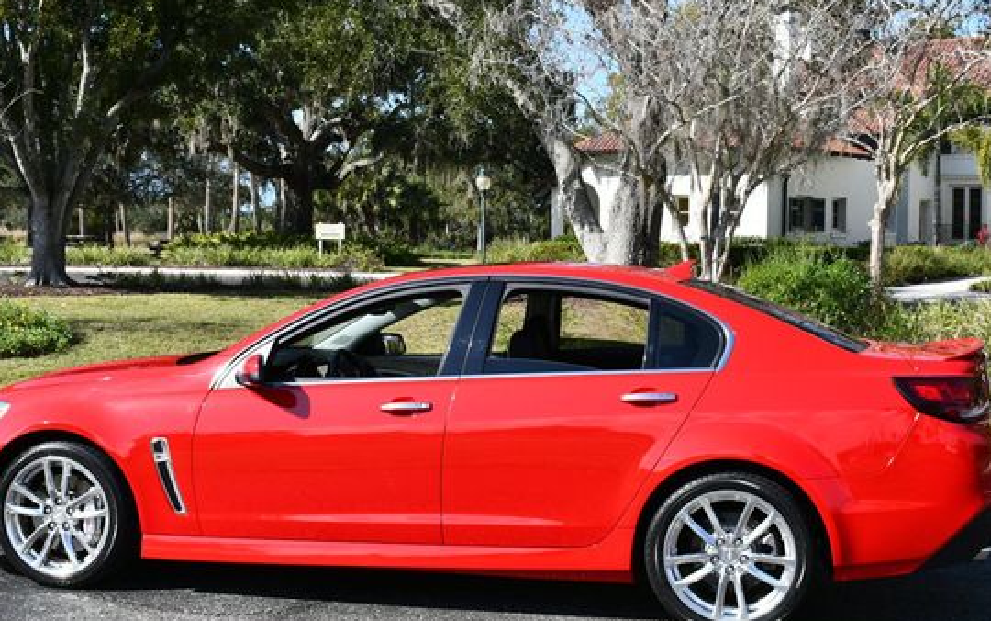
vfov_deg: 22.4
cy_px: 305
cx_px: 484
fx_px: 1567
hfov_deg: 35.1
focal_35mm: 58
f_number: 8
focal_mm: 24
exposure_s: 1/250
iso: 125
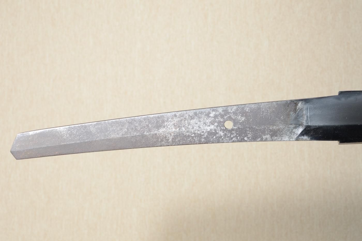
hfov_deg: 23.4
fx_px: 874
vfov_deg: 15.7
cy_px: 120
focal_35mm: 87
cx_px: 181
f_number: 11
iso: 400
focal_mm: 58
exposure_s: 1/2
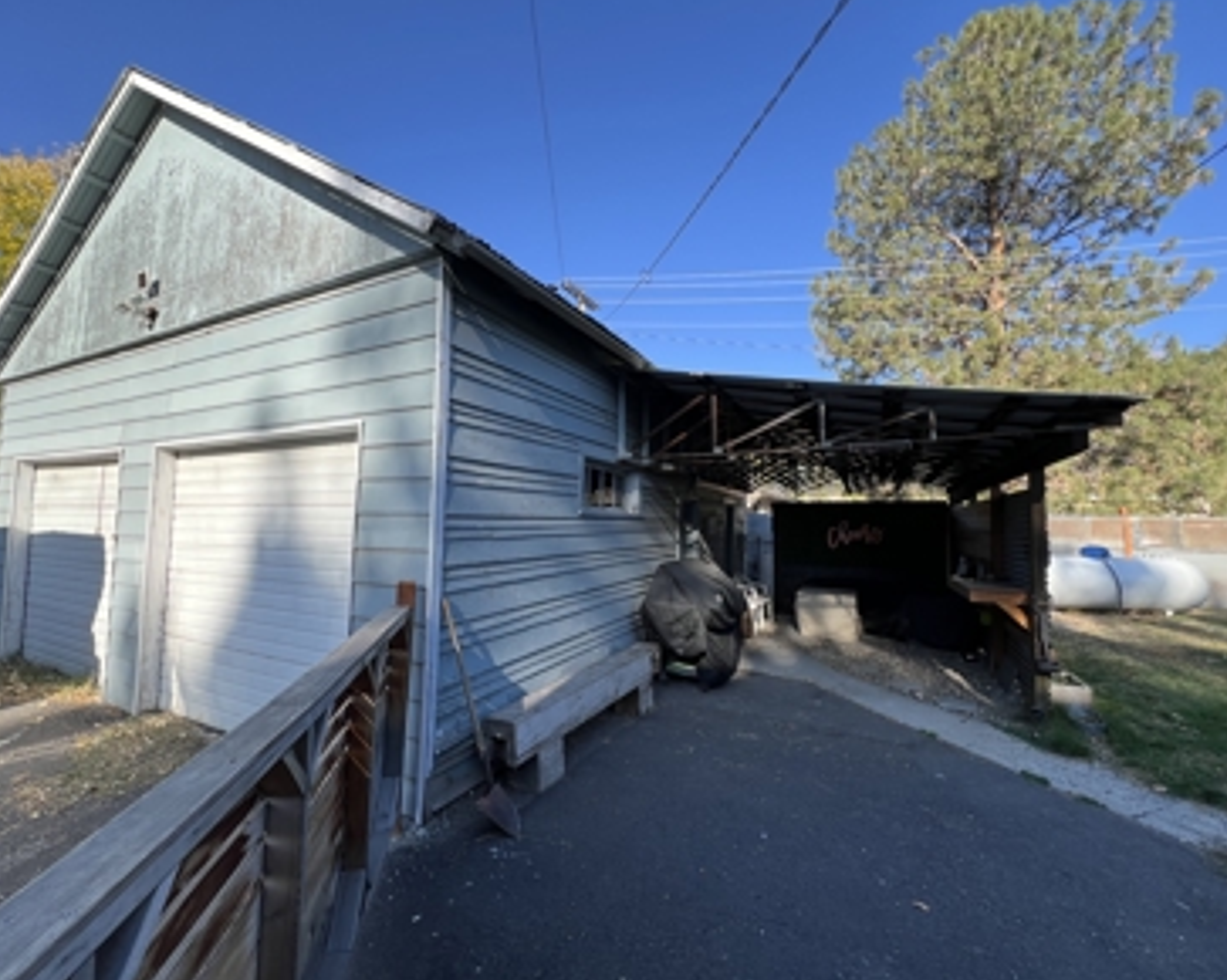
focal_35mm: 14
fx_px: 508
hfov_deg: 100.7
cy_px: 493
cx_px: 592
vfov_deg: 87.9
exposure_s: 1/525
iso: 32
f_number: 1.8
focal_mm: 1.57
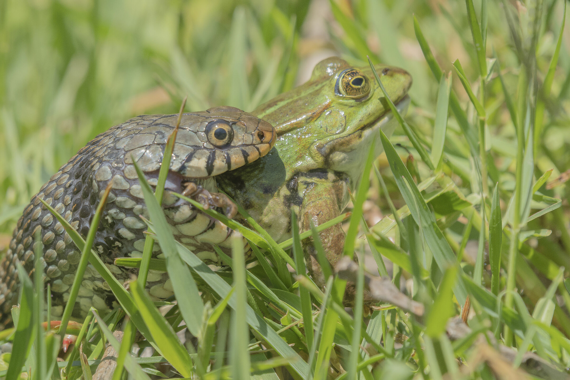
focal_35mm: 750
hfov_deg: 2.7
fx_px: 11874
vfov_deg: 1.8
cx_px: 285
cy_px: 190
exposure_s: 1/500
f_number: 8
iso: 500
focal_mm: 500
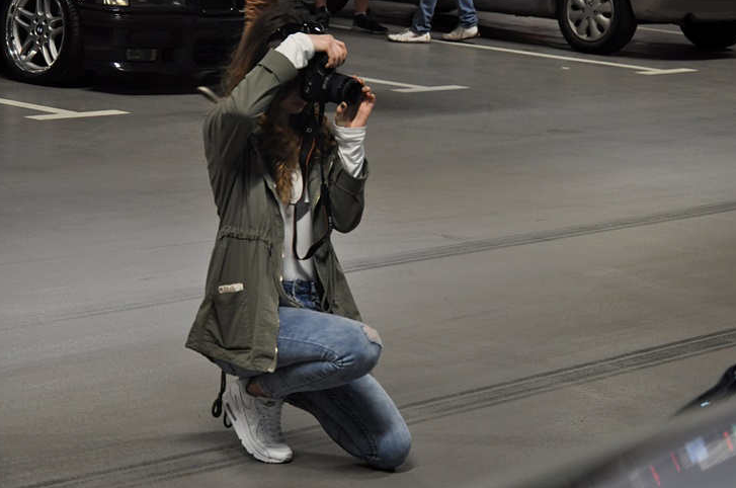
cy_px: 264
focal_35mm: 109
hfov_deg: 18.8
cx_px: 393
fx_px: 2225
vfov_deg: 12.5
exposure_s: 1/30
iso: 900
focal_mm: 66
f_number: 5.3
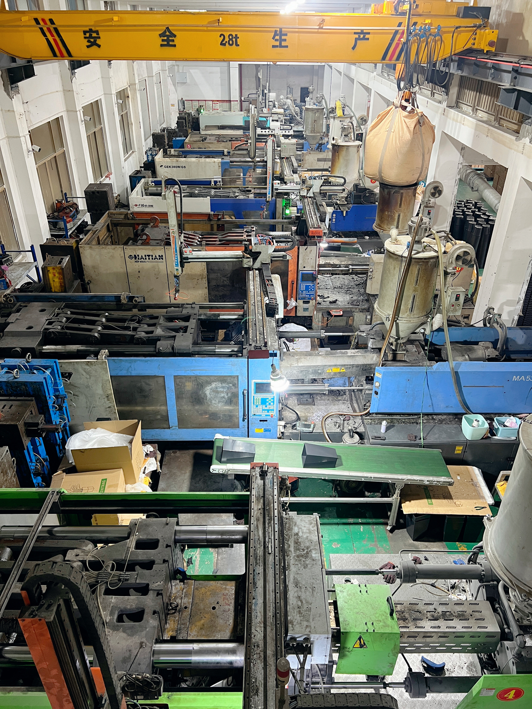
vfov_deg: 67.3
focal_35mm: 26
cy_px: 354
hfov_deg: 53.1
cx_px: 266
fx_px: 533
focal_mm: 5.7
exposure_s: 1/50
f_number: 1.5
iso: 160
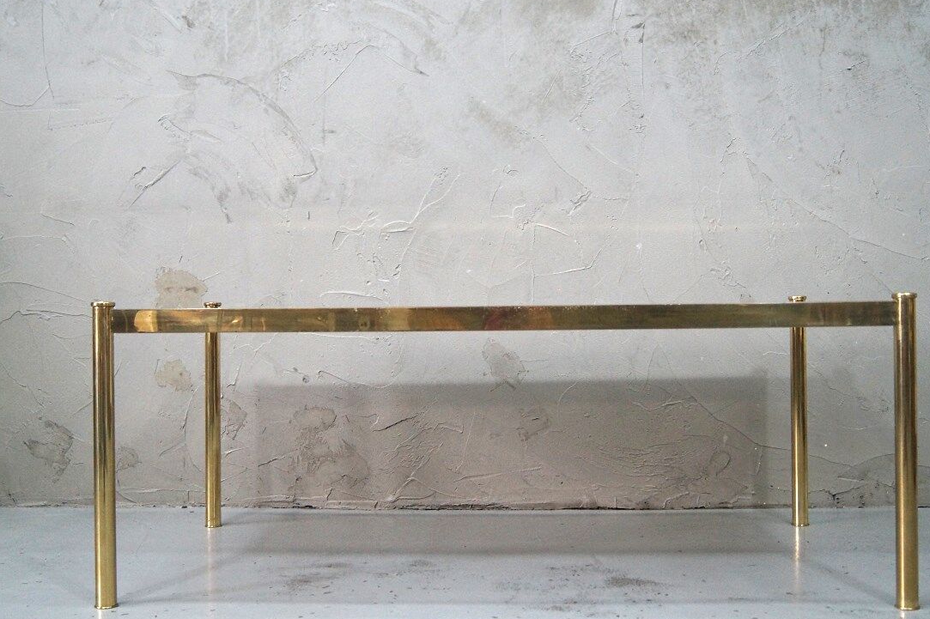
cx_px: 453
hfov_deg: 43.6
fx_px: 1162
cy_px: 309
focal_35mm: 45
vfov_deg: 29.8
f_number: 4
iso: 1250
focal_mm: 26
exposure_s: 1/160
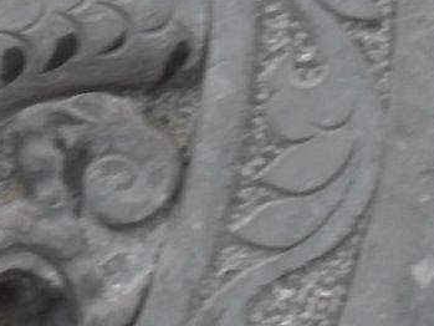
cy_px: 127
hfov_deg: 6.5
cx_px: -502
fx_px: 3675
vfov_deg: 5.1
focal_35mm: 293
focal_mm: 8.8
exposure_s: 1/60
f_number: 3.8
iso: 160
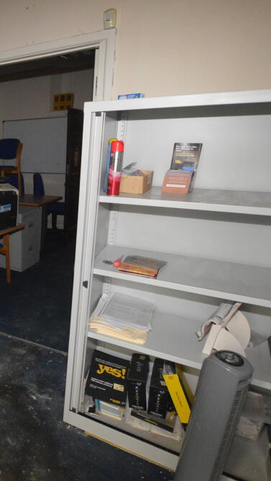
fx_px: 307
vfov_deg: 76.3
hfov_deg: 38.5
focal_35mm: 24
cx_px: -35
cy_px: 237
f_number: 3.5
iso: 2500
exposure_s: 1/60
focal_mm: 10
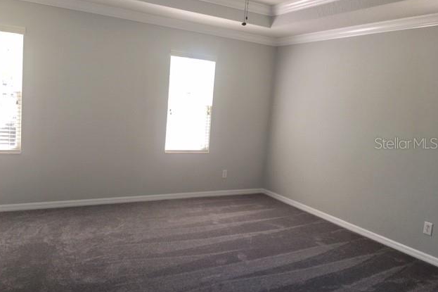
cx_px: 216
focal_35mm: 31
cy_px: 143
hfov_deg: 60.3
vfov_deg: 42.3
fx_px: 377
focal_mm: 4.15
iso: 25
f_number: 2.2
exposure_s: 1/60
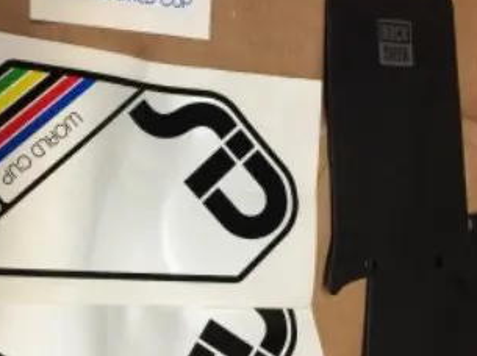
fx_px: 688
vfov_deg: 28.8
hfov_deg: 37.9
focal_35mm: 50
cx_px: 168
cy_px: 240
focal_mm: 4.15
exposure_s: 1/33
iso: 80
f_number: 2.2
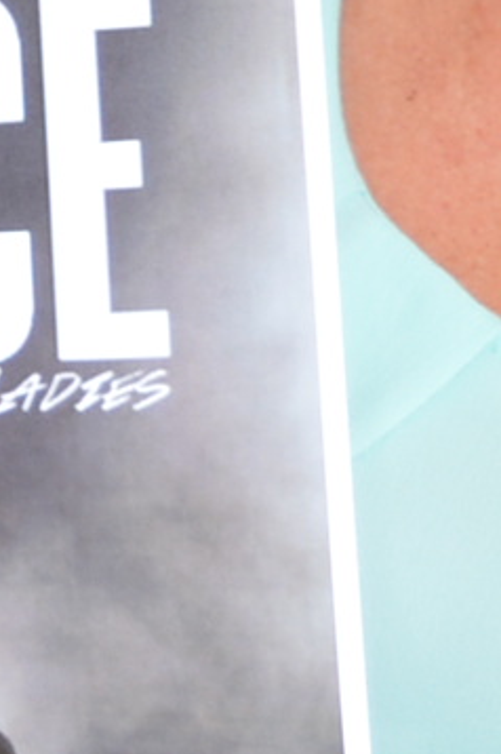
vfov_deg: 5.7
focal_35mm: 364
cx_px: -827
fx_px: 7617
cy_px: 11
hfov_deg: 3.7
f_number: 4.2
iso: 400
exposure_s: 1/60
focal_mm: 29
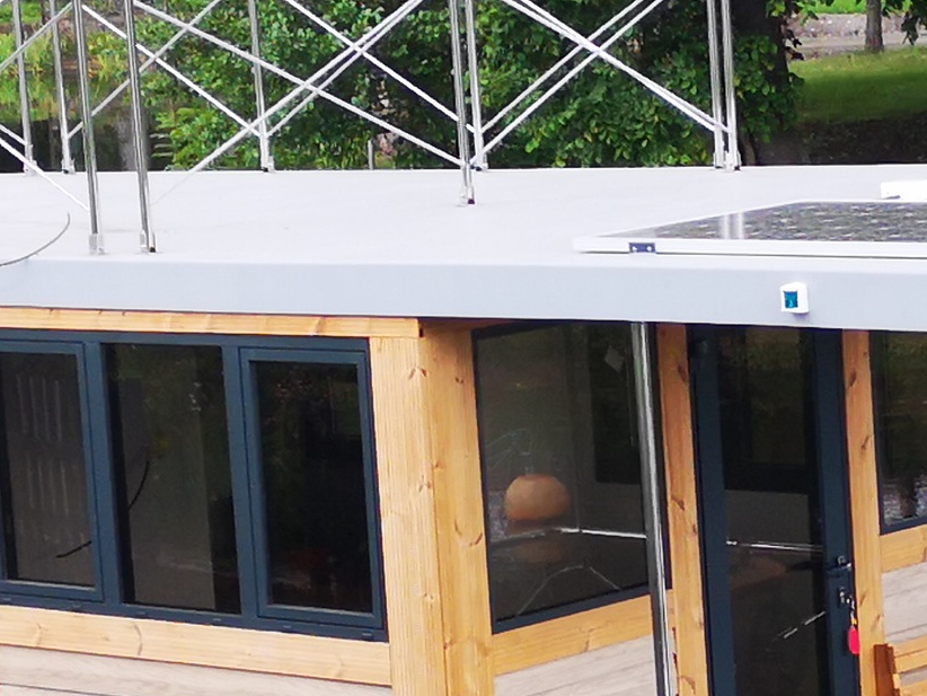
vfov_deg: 9.8
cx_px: 610
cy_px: 463
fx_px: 4072
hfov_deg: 13.0
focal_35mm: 152
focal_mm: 3.95
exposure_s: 1/203
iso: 50
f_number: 1.8
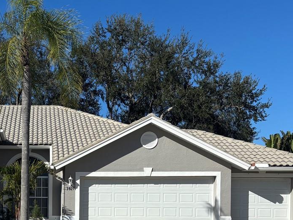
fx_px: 508
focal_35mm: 60
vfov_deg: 23.5
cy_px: 217
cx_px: 37
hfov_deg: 30.9
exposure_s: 1/5952
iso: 50
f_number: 1.6
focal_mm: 5.96
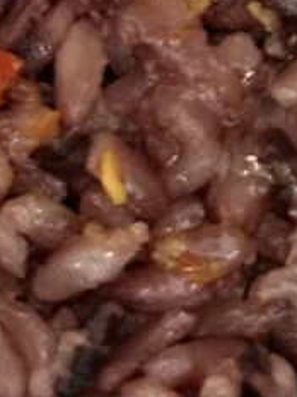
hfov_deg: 4.5
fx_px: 3694
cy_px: -513
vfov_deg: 5.9
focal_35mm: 322
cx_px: 688
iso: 160
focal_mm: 5.96
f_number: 1.6
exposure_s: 1/33
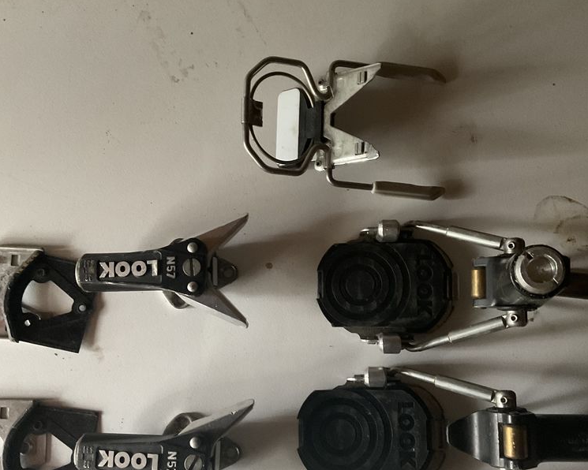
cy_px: 273
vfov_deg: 39.1
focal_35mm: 38
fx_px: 661
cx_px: 294
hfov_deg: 47.9
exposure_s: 1/33
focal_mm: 3
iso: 320
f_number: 1.8
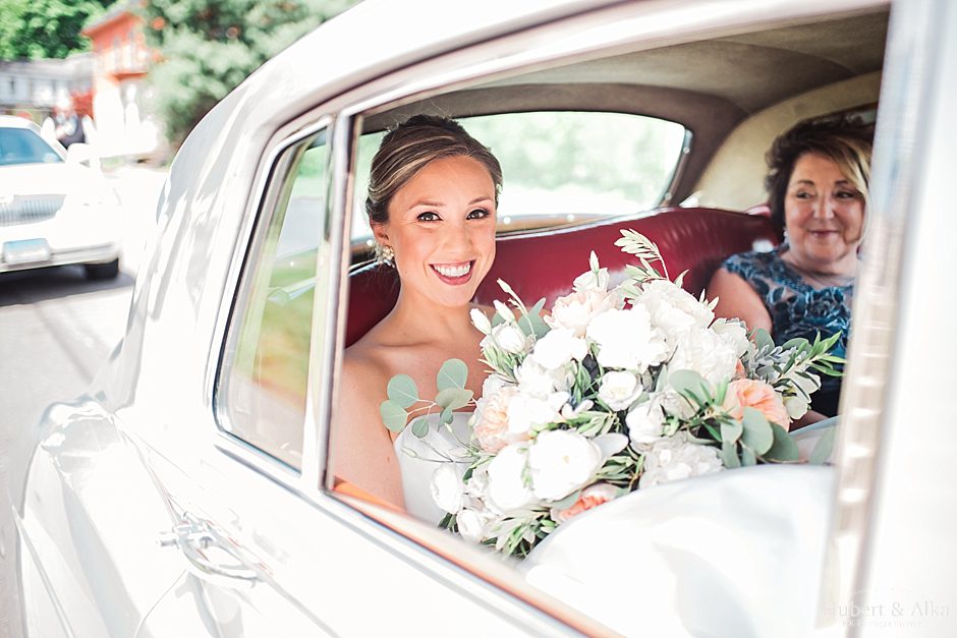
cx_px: 478
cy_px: 319
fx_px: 930
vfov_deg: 37.9
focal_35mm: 35
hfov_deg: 54.4
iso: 320
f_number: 1.8
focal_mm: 35
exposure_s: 1/800
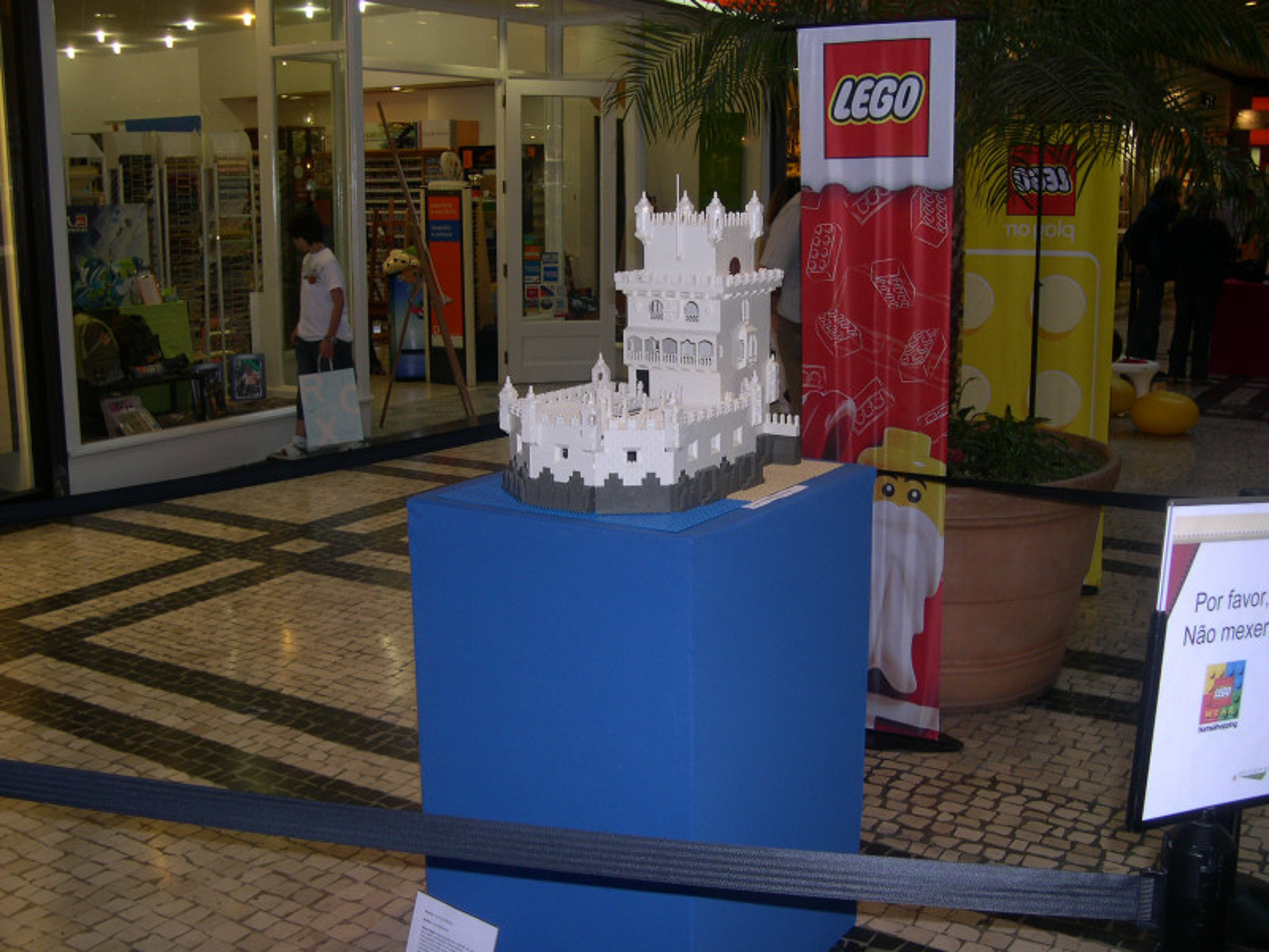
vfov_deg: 37.7
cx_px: 634
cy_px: 476
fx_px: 1393
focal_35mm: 38
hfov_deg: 49.0
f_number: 2.8
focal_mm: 8
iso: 100
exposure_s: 1/60
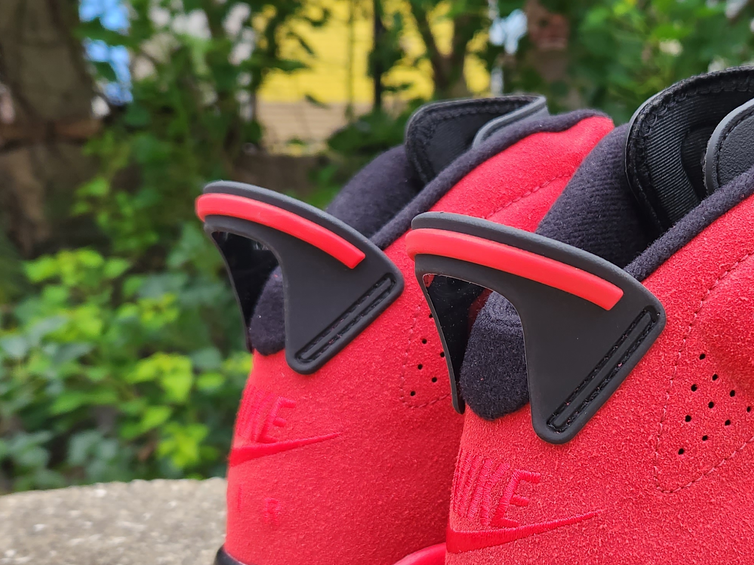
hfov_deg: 39.3
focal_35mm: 47
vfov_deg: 30.7
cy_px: 359
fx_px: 1024
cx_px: 565
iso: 125
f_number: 1.8
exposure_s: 1/180
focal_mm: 5.4
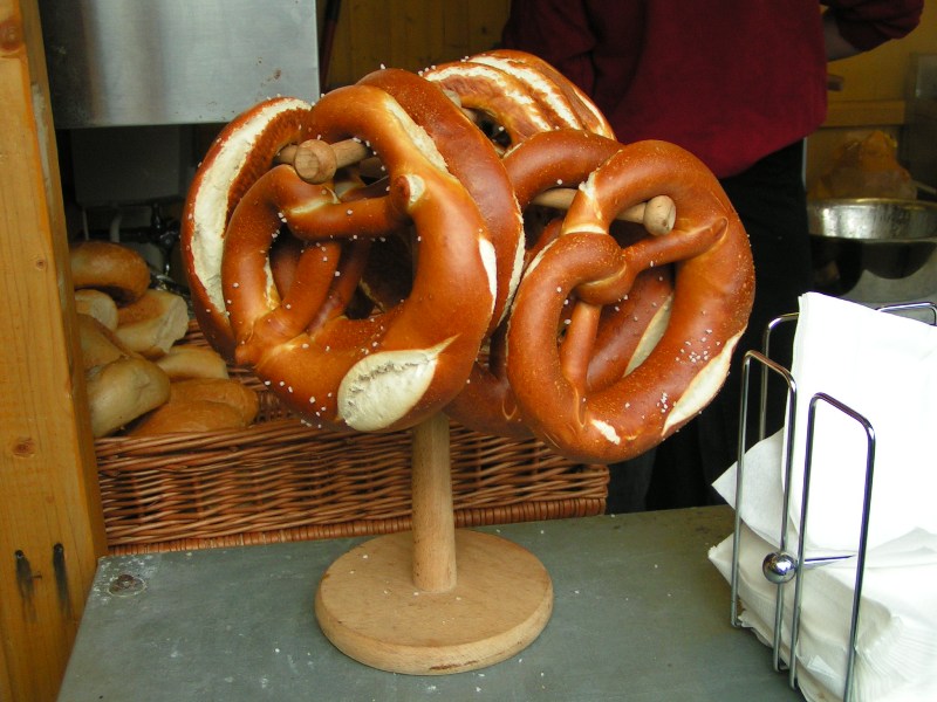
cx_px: 468
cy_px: 351
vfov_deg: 32.2
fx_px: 1218
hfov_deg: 42.1
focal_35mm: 45
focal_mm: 6.9
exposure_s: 1/50
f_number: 2.8
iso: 100
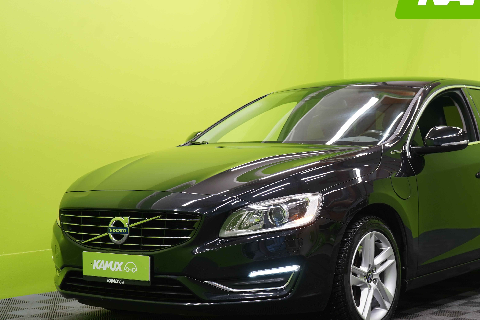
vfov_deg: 18.4
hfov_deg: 27.2
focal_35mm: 74
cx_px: 315
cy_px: 156
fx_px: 987
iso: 400
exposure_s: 1/25
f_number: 5
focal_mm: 56
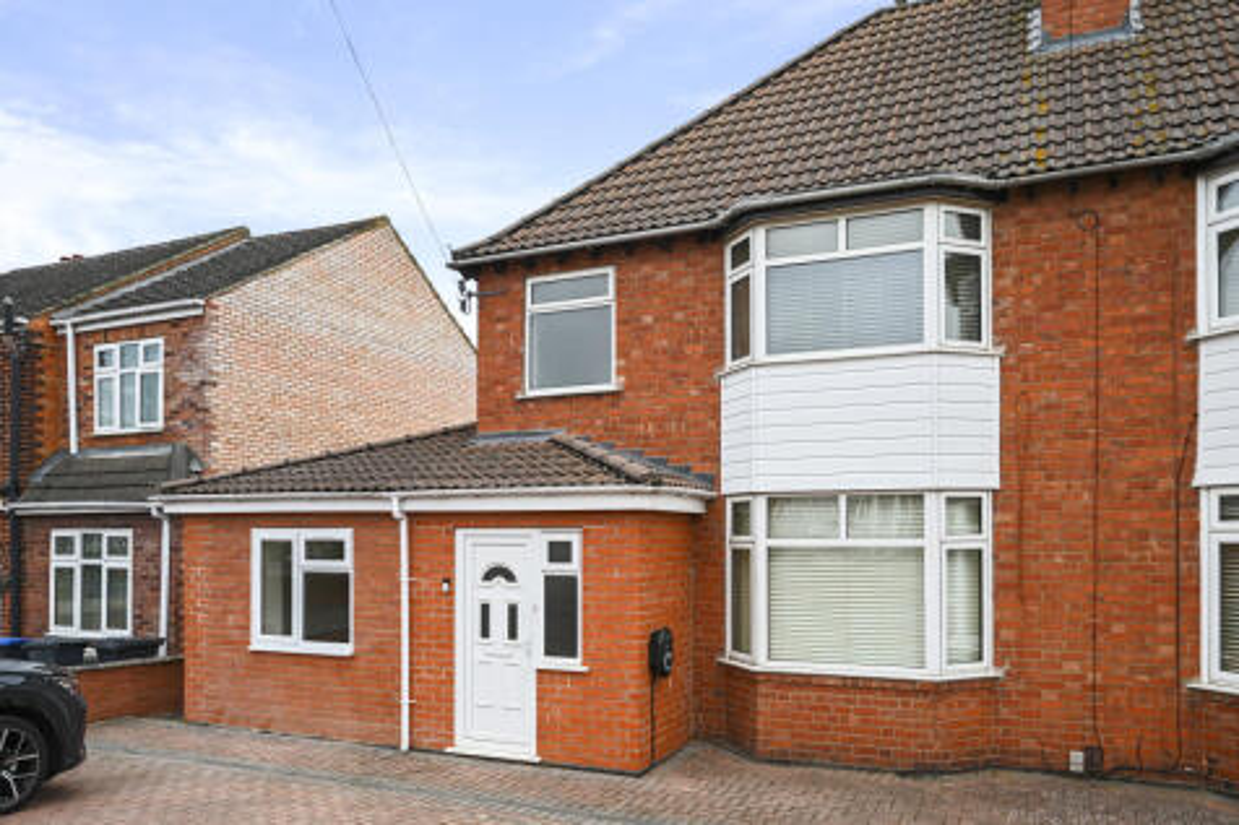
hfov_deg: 70.5
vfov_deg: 50.4
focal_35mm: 26
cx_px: 620
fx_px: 877
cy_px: 412
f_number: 7.1
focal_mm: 25.5
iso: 110
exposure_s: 1/125
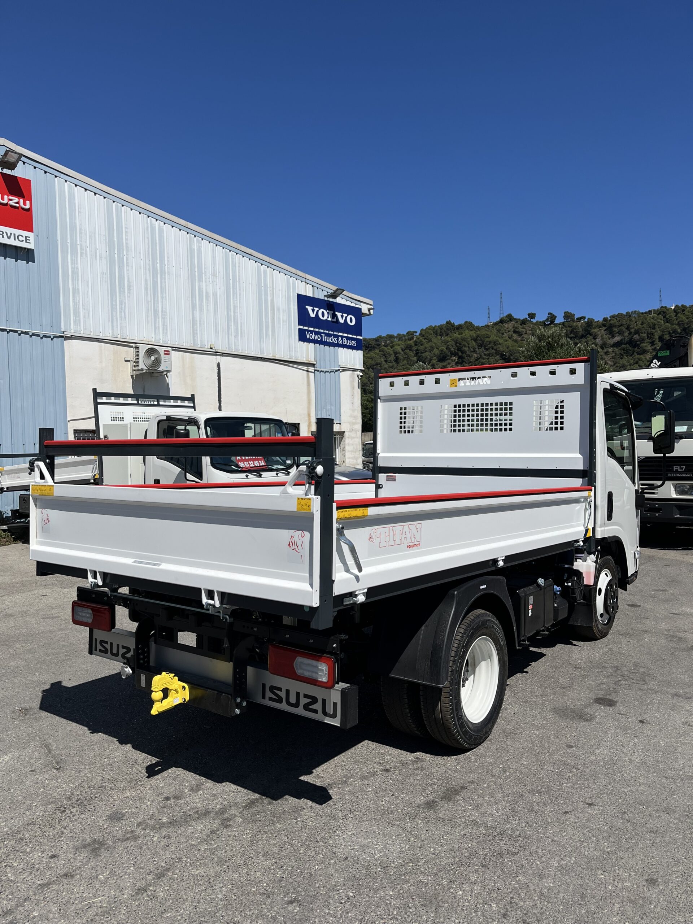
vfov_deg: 67.3
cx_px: 346
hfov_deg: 53.1
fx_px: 694
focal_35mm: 26
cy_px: 462
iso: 50
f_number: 1.6
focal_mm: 5.1
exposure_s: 1/6897
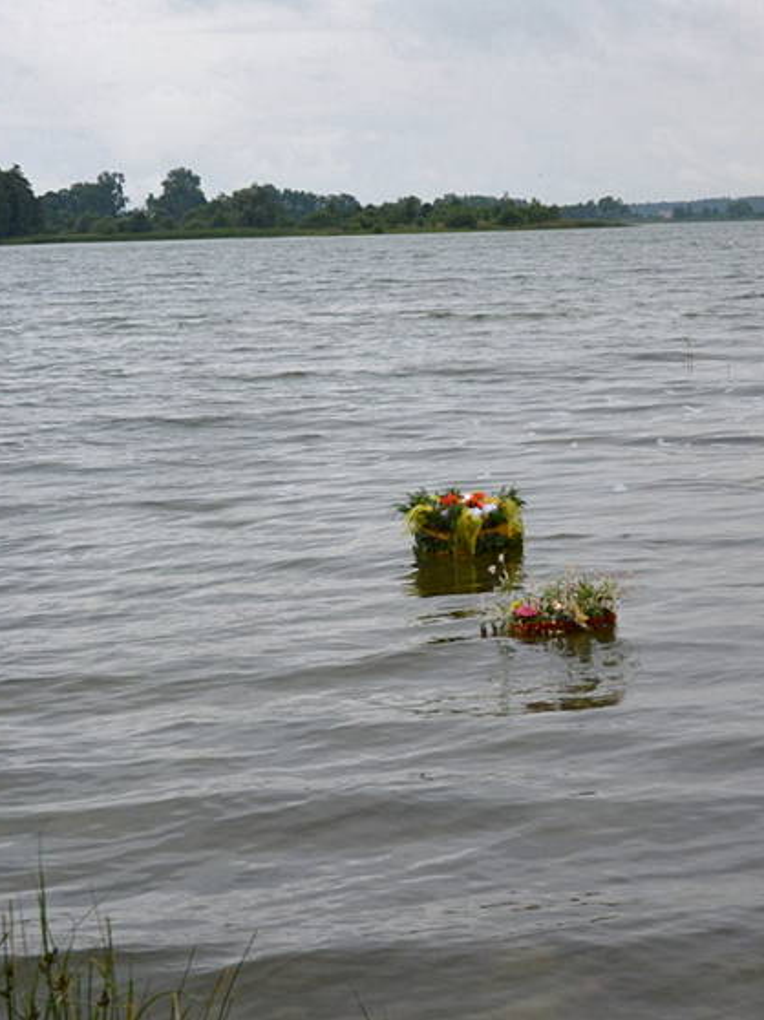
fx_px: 1944
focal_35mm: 66
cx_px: 493
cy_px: 517
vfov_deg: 29.4
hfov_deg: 22.2
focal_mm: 30
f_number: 4.2
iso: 320
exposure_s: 1/60
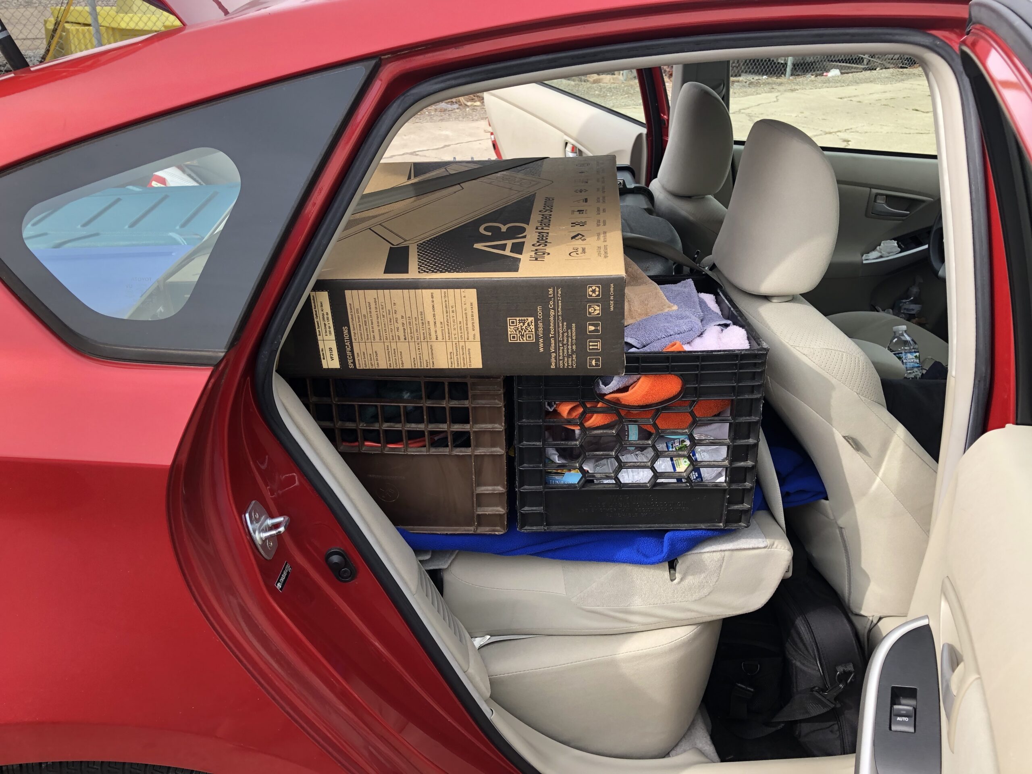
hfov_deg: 63.4
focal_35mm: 28
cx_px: 516
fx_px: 835
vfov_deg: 49.7
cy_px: 387
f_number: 1.8
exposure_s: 1/305
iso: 20
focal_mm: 3.99
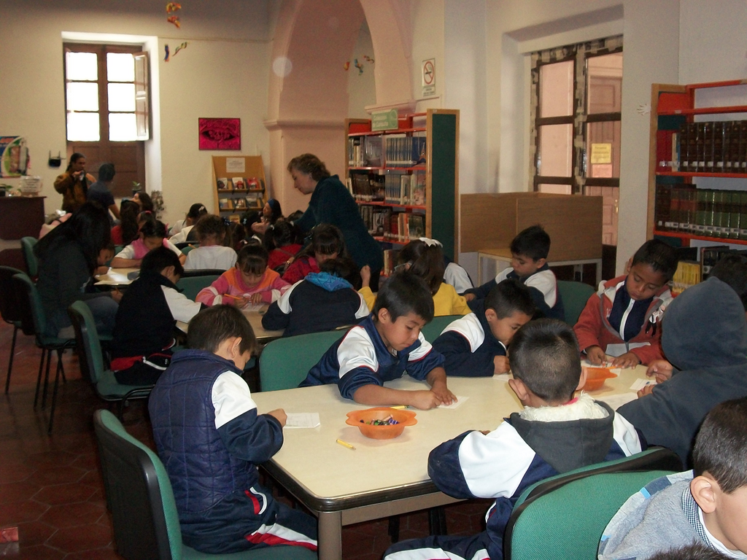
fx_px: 863
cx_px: 374
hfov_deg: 46.8
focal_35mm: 40
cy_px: 280
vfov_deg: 36.0
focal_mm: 7.1
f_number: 3.2
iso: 240
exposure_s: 1/80
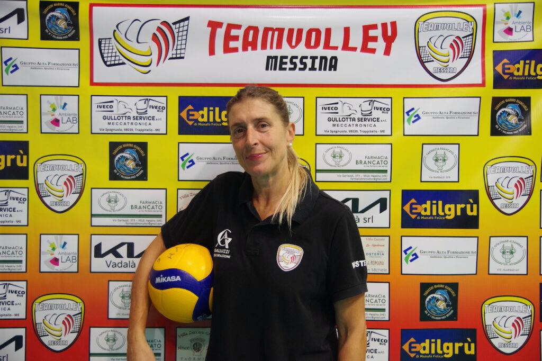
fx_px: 632
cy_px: 180
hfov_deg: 46.4
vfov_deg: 31.9
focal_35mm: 42
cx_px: 271
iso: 1600
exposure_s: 1/50
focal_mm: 28.13
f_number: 2.8
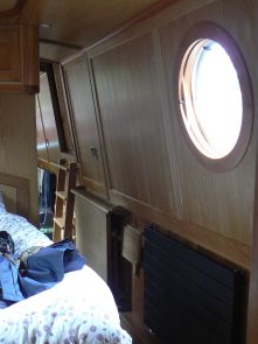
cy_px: 199
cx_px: 121
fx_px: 438
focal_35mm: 44
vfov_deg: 42.8
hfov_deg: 32.8
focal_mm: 6
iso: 200
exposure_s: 1/20
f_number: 2.8
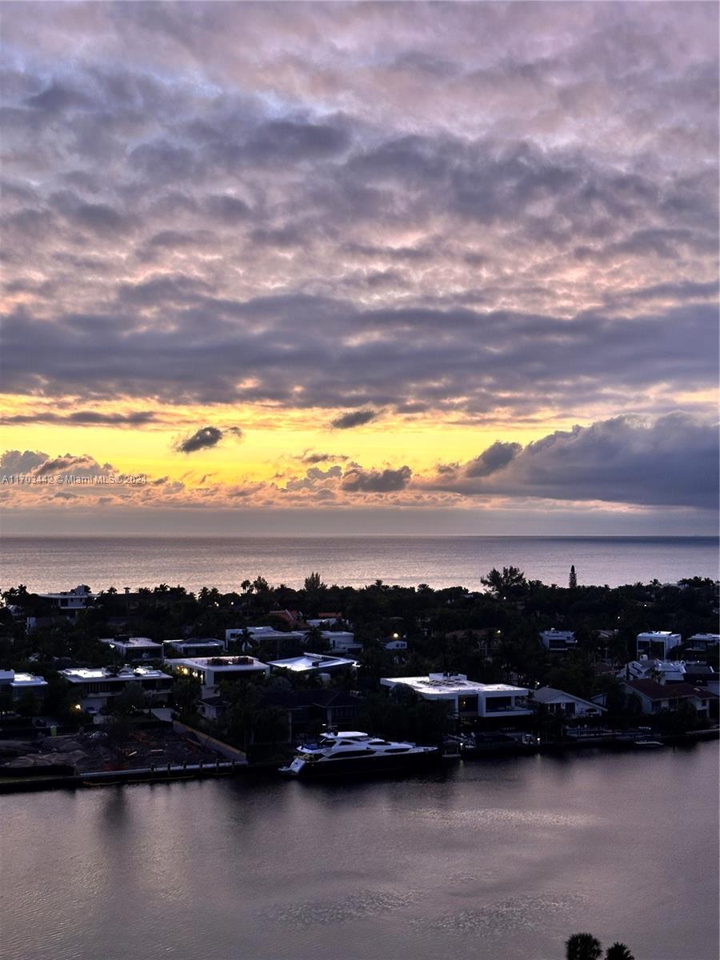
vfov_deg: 39.7
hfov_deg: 30.3
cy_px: 480
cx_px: 360
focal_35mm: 48
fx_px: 1331
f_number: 1.78
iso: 50
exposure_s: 1/121
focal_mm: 6.86
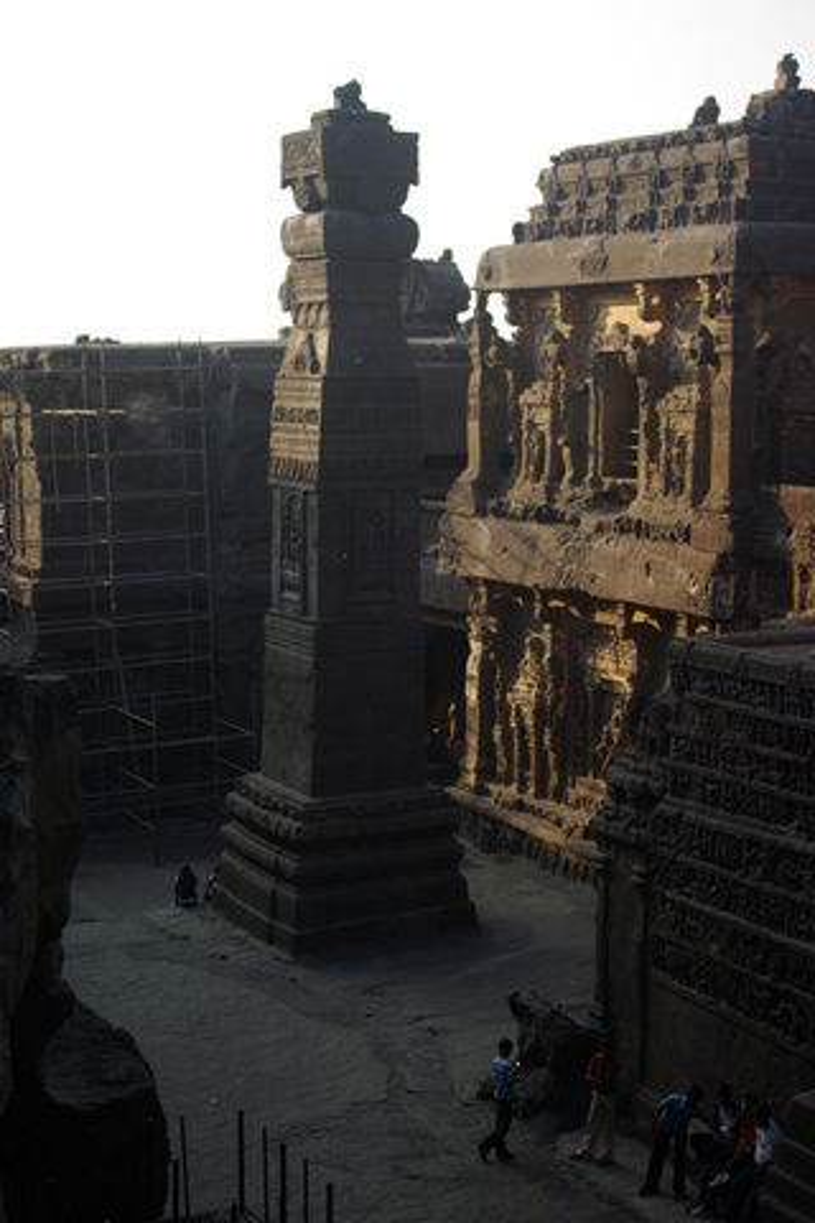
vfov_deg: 33.4
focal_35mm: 60
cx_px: 408
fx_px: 2037
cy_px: 612
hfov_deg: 22.6
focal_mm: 40
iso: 100
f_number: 4.5
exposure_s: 1/60
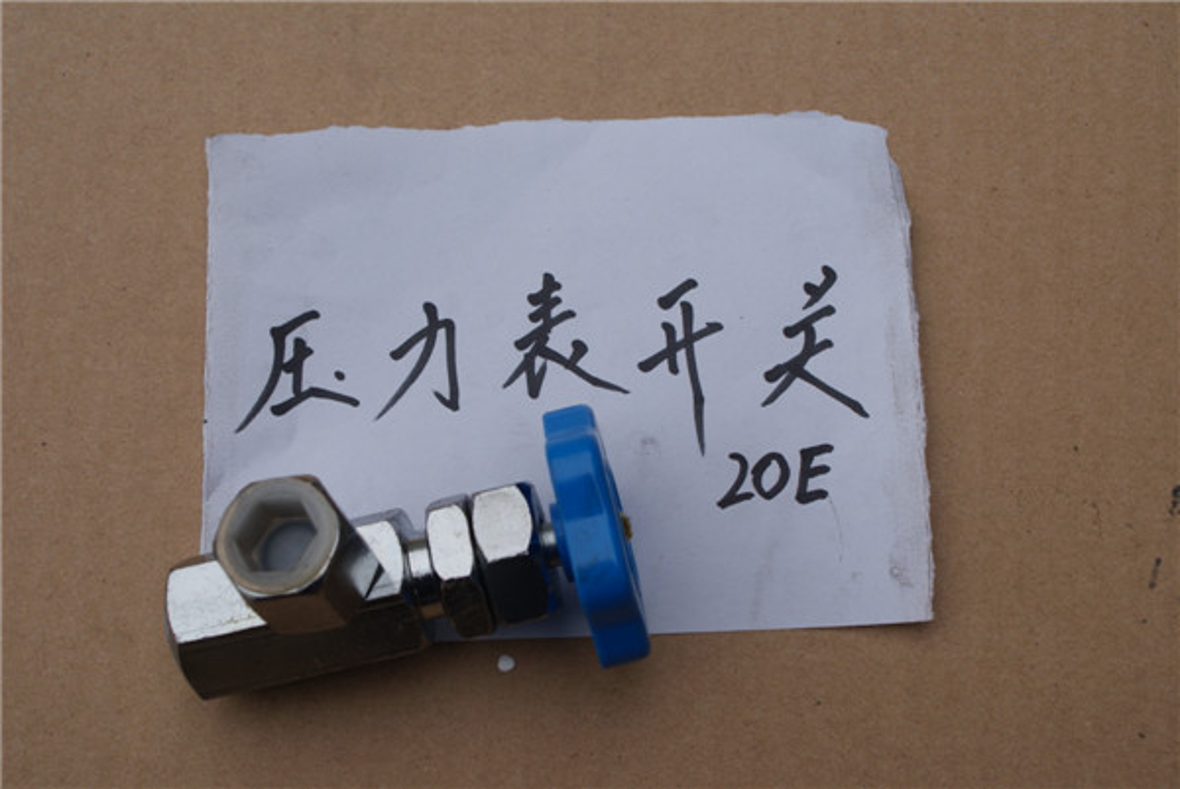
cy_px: 394
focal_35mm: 60
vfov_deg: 22.7
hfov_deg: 33.4
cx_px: 590
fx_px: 1968
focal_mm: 40
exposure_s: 1/60
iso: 100
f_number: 7.1
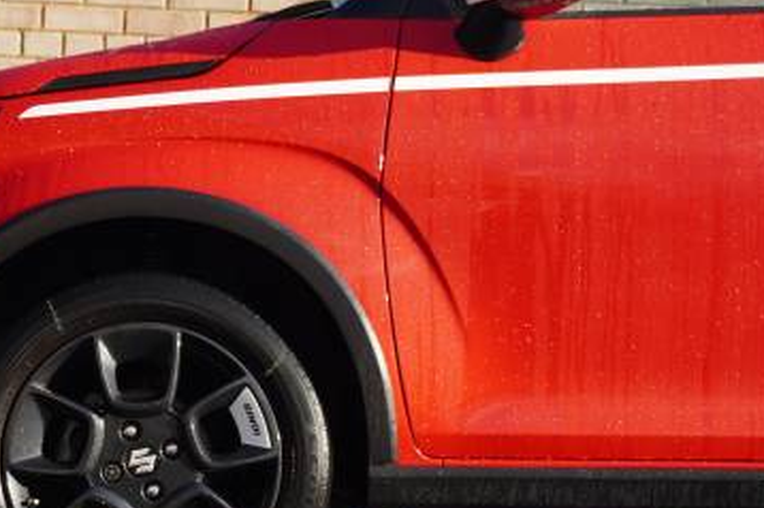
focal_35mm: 118
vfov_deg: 11.6
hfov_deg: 17.2
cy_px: 346
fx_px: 2502
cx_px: 109
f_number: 5.6
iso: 250
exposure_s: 1/160
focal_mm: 44
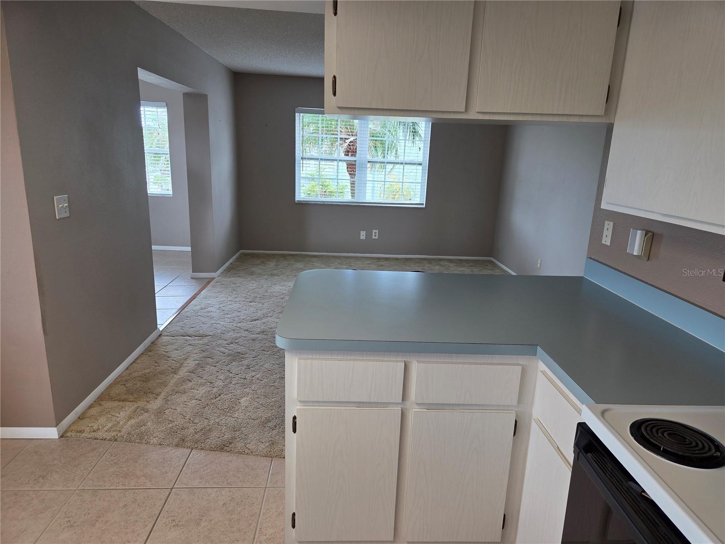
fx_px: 482
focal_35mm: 23
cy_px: 272
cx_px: 362
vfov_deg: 58.9
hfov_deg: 73.9
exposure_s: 1/120
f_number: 1.8
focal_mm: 5.4
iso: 64
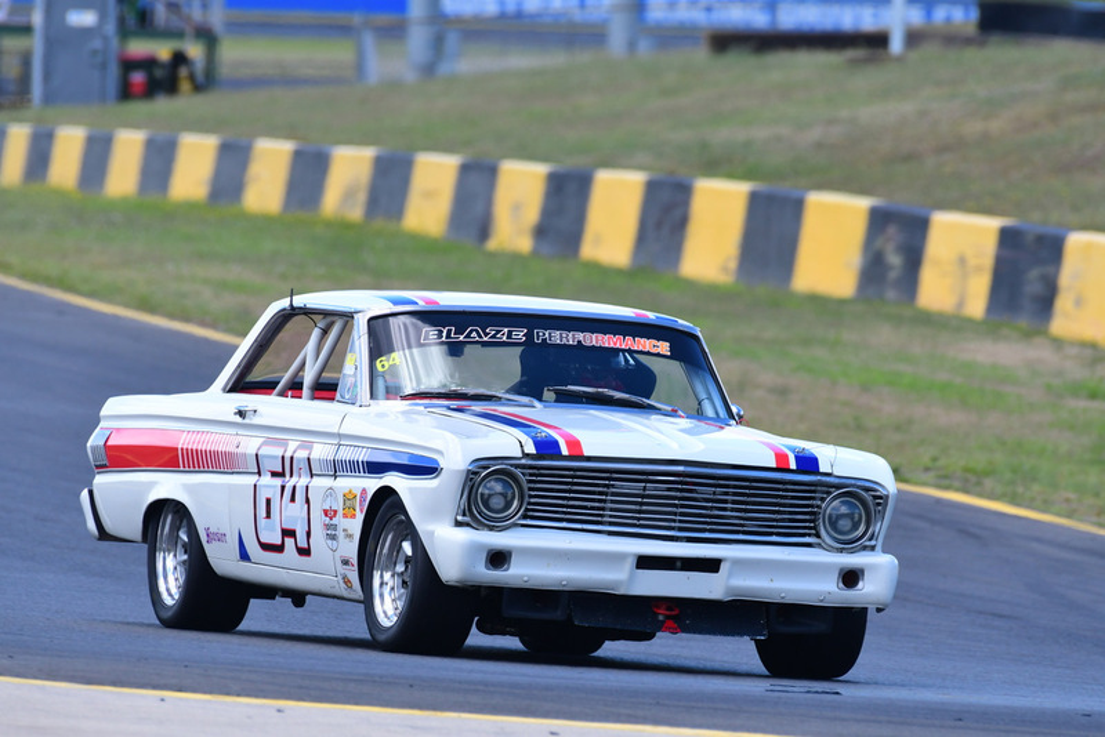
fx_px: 23028
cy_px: 368
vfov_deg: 1.8
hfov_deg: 2.7
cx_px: 552
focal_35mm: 750
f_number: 8
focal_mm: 500
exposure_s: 1/640
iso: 500
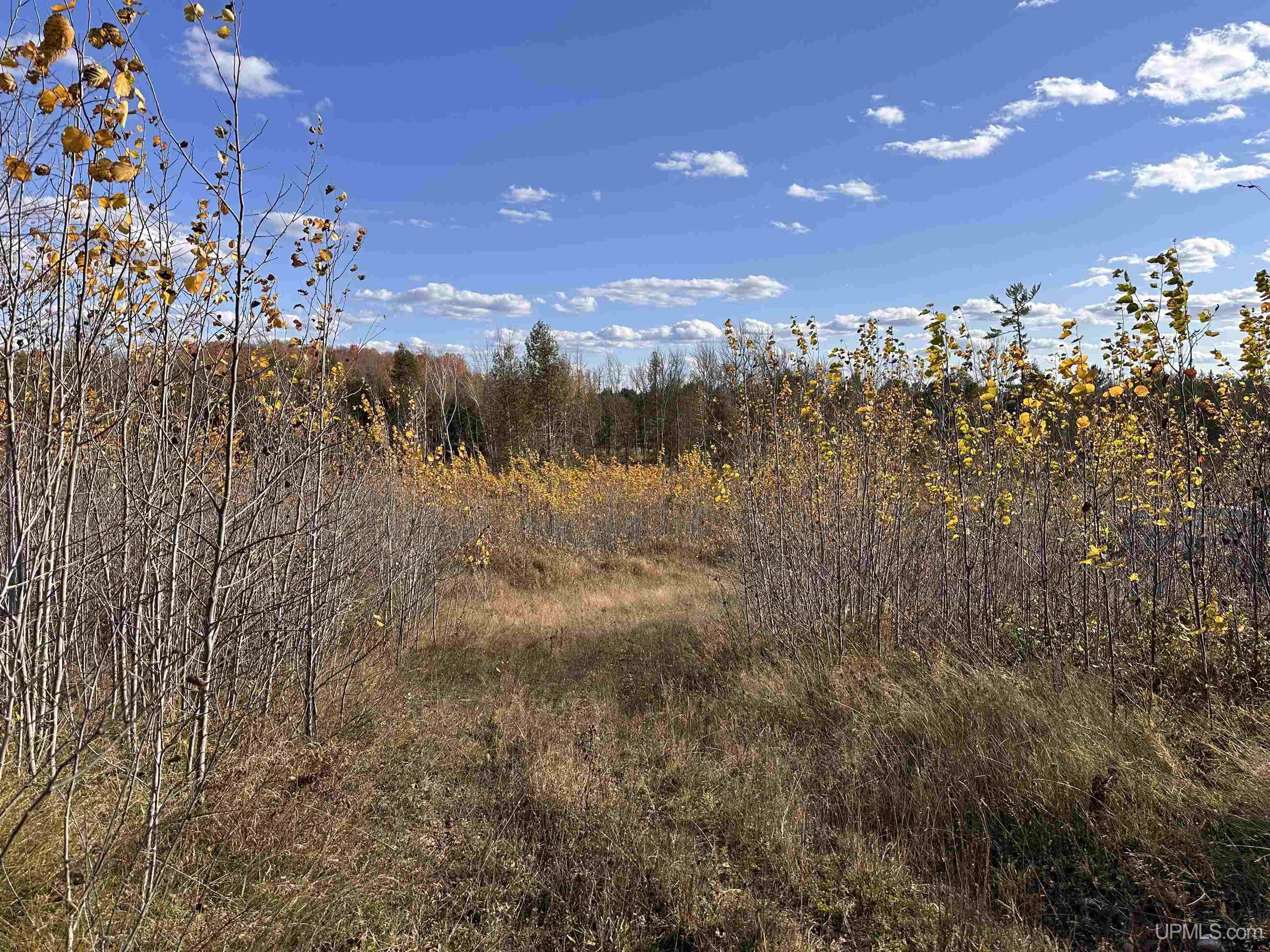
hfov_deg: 71.6
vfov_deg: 56.8
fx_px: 881
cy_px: 476
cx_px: 635
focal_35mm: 24
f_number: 1.78
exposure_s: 1/4762
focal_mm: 6.86
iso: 80
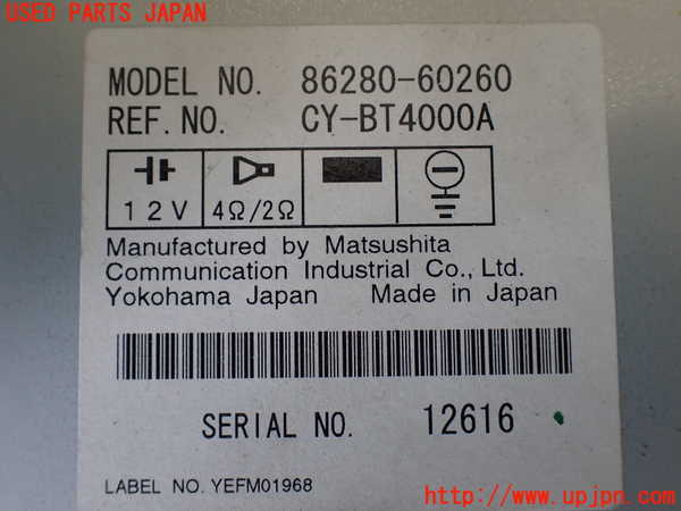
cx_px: 340
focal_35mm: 30
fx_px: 590
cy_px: 256
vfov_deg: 46.8
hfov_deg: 60.0
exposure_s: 1/125
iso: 200
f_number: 2.3
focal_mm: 5.4
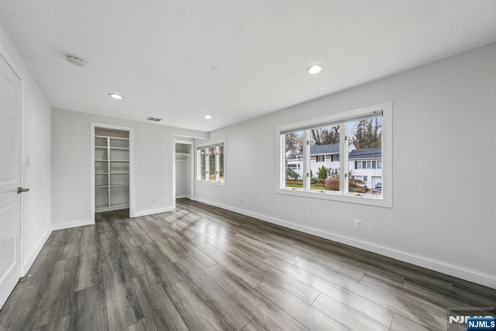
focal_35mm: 12
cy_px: 166
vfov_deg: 90.0
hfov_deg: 112.6
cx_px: 248
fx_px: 165
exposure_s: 1/15
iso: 200
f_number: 8
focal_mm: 8
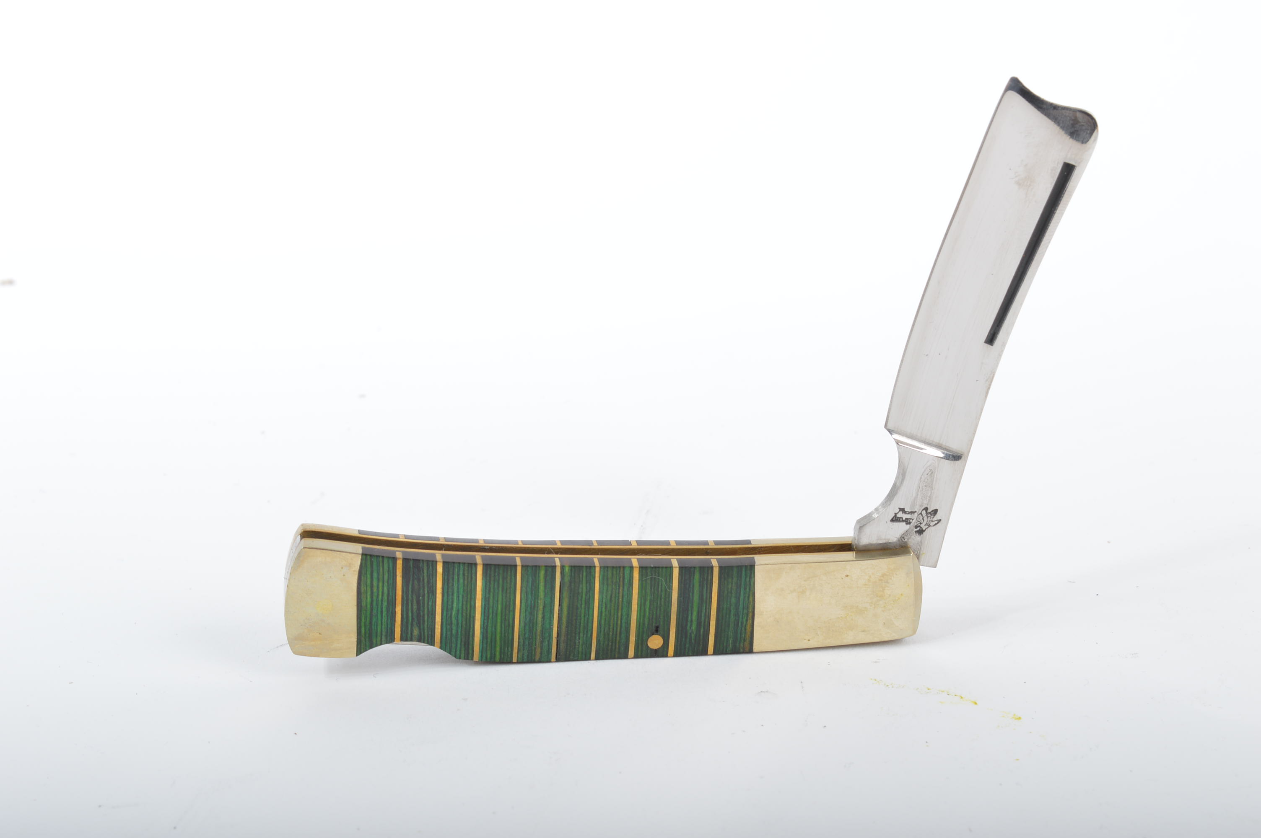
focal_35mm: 82
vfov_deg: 16.5
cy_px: 419
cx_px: 630
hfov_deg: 24.6
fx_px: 2887
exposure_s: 1/200
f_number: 13
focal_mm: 55
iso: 100
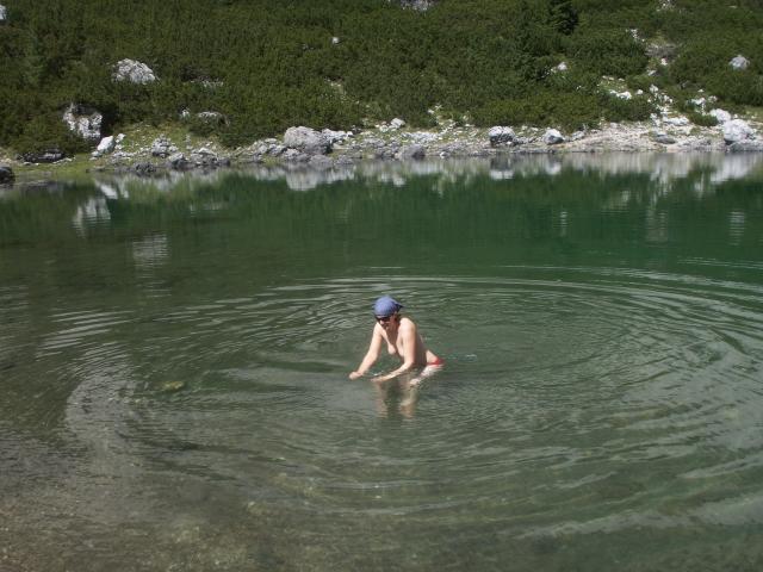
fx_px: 816
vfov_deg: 38.7
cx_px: 382
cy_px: 286
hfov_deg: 50.1
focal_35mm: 37
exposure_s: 1/200
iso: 50
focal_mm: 7.7
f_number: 7.1
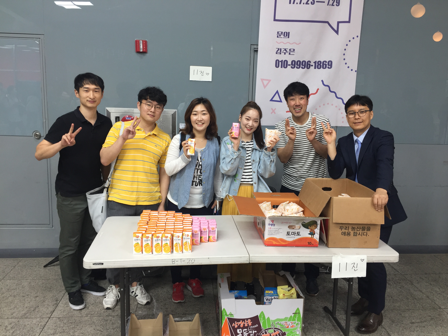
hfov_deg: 61.7
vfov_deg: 48.2
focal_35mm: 29
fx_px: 375
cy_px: 168
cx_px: 224
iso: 50
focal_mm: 4.15
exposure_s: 1/30
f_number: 2.2
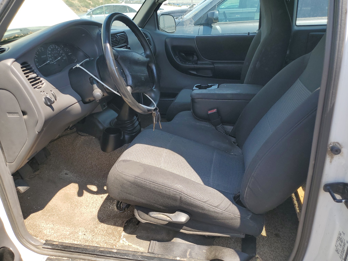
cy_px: 130
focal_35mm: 26
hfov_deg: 67.3
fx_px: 261
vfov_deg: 53.1
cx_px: 174
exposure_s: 1/833
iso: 50
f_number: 1.5
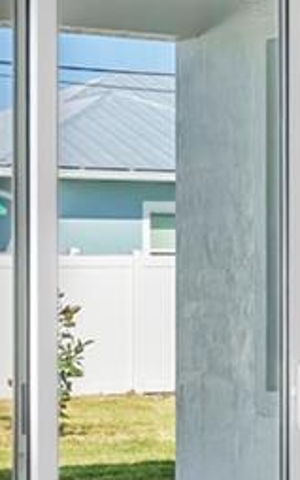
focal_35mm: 123
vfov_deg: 17.0
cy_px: 280
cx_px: 175
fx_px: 1612
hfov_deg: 10.6
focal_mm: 30
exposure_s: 1/20
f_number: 8
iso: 1600
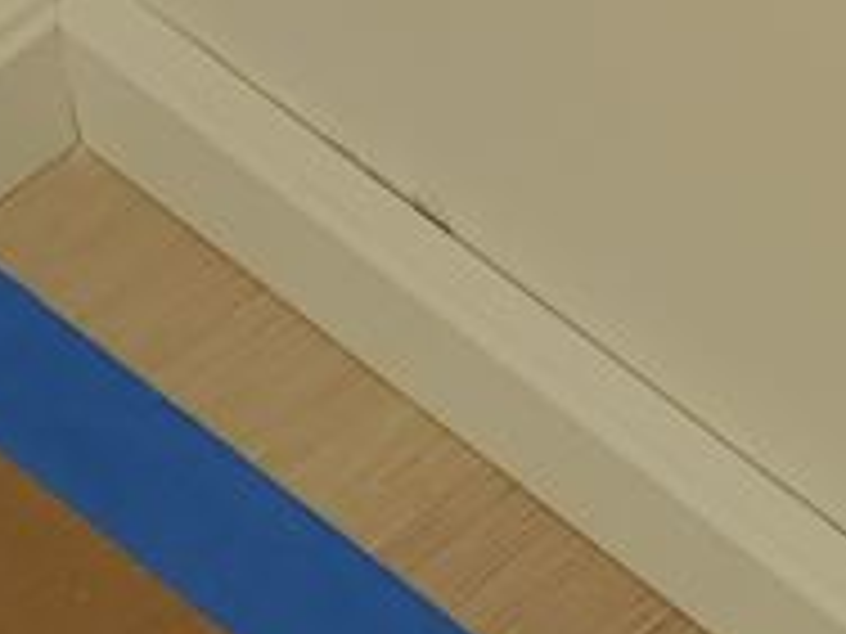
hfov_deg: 9.8
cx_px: 882
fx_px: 4888
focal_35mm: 200
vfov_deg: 7.4
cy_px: 301
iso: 200
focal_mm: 4.23
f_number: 1.5
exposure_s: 1/40
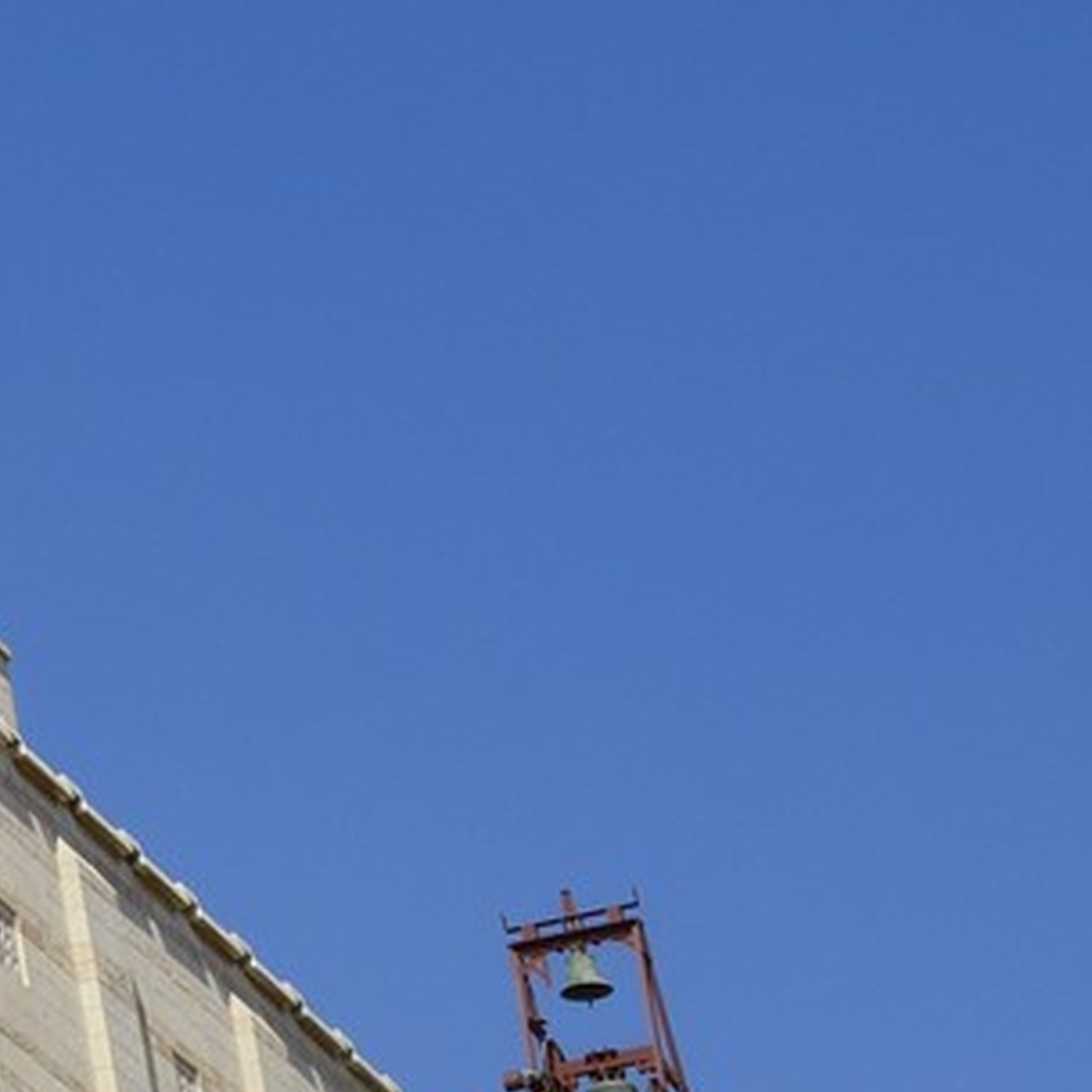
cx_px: -1681
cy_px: -4
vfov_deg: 11.4
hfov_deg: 9.9
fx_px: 5425
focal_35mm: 152
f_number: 13
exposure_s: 1/400
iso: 200
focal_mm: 34
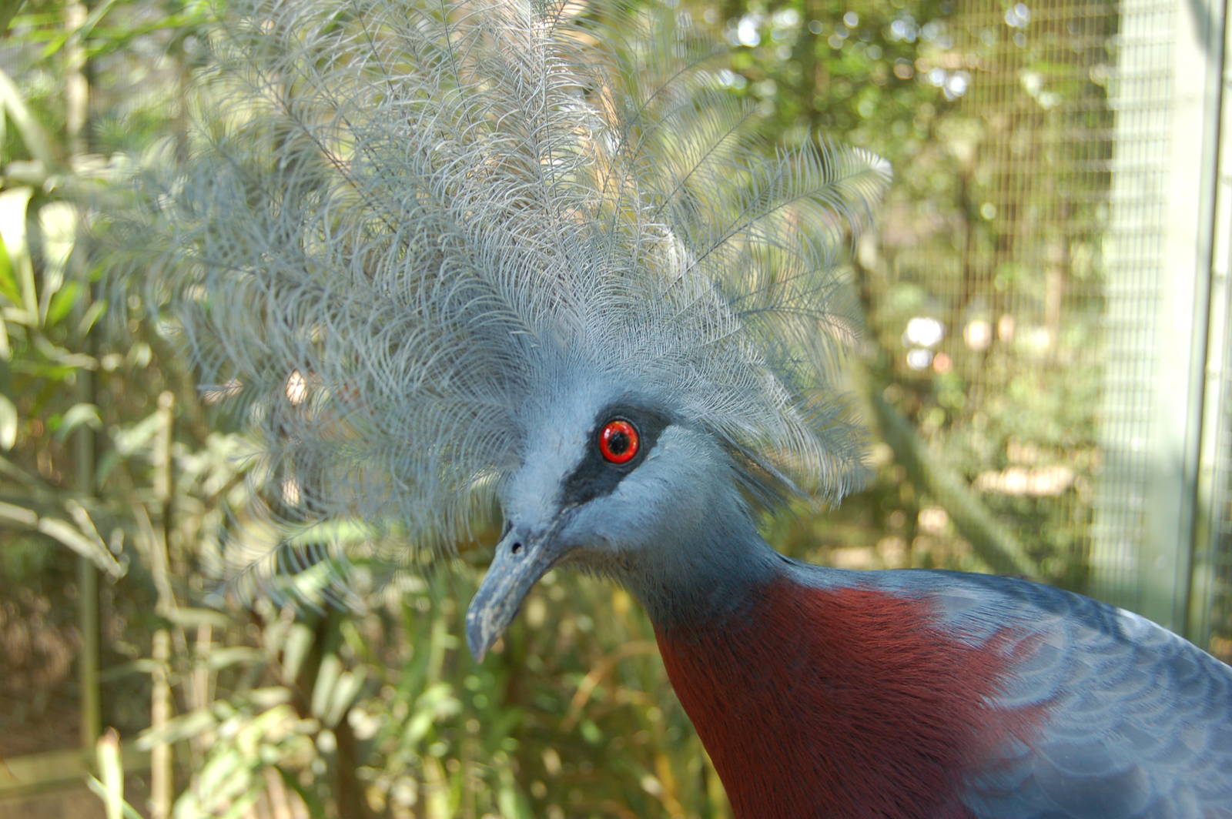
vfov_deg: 34.2
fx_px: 1334
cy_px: 410
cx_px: 616
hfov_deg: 49.6
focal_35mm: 39
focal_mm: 26
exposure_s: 1/100
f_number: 5
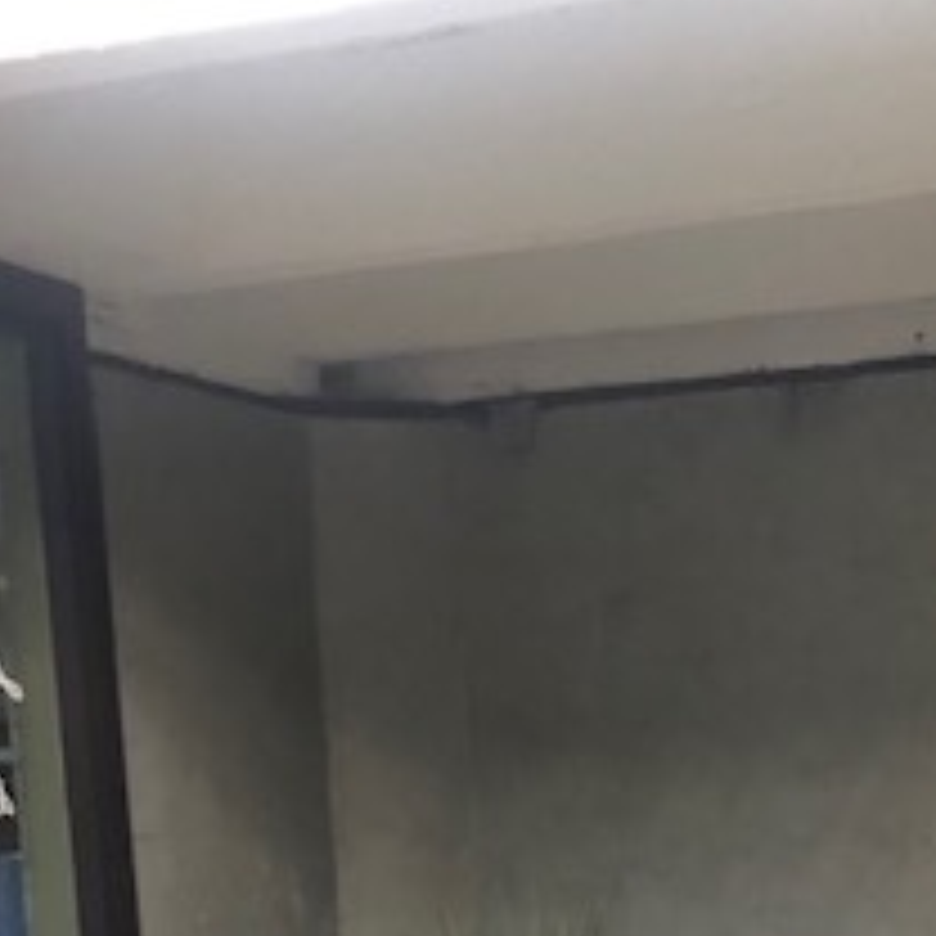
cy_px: 1224
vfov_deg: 20.7
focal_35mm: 76
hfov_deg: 22.6
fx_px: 2325
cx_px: 644
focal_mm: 4
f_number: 1.8
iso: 80
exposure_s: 1/6
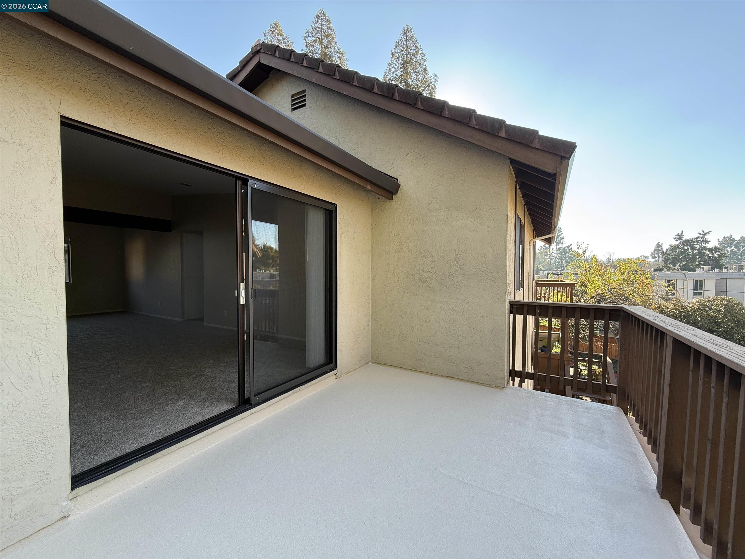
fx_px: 301
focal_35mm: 14
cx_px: 372
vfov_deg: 85.7
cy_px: 280
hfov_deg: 102.1
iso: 50
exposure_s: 1/142
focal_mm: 2.22
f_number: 2.2
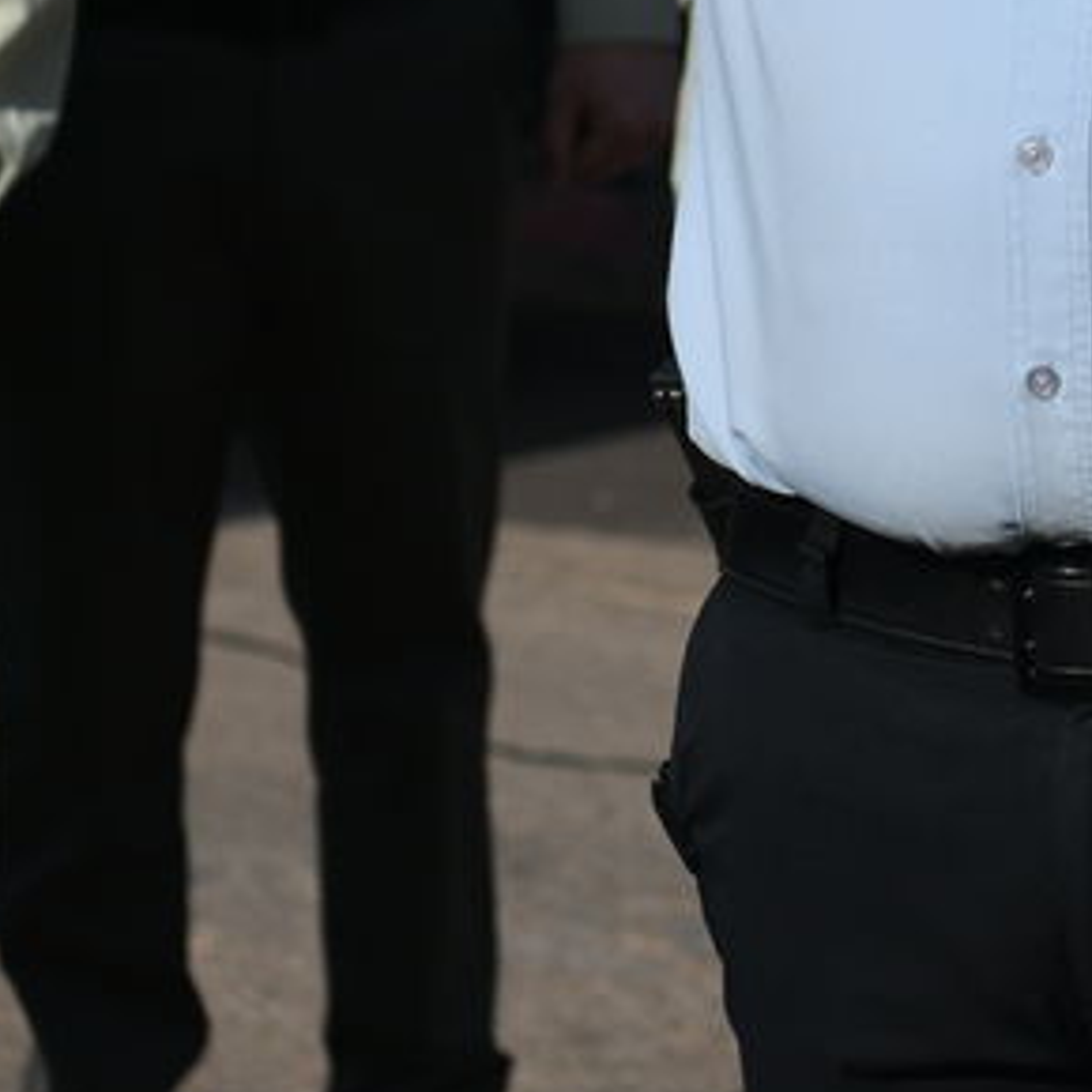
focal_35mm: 226
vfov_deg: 7.7
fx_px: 8066
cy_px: -352
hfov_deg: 7.7
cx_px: 930
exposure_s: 1/5000
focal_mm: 55
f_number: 3.2
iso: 125
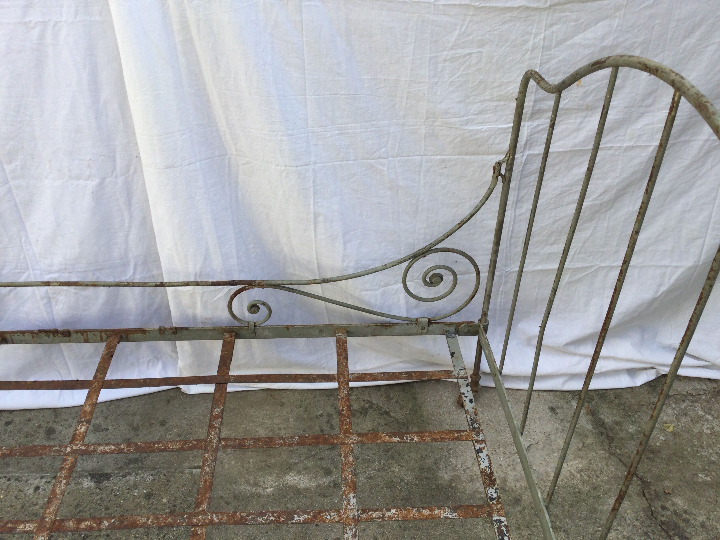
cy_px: 270
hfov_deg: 58.4
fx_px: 645
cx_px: 360
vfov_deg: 45.4
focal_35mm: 31
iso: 25
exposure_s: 1/488
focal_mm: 3.3
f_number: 2.4
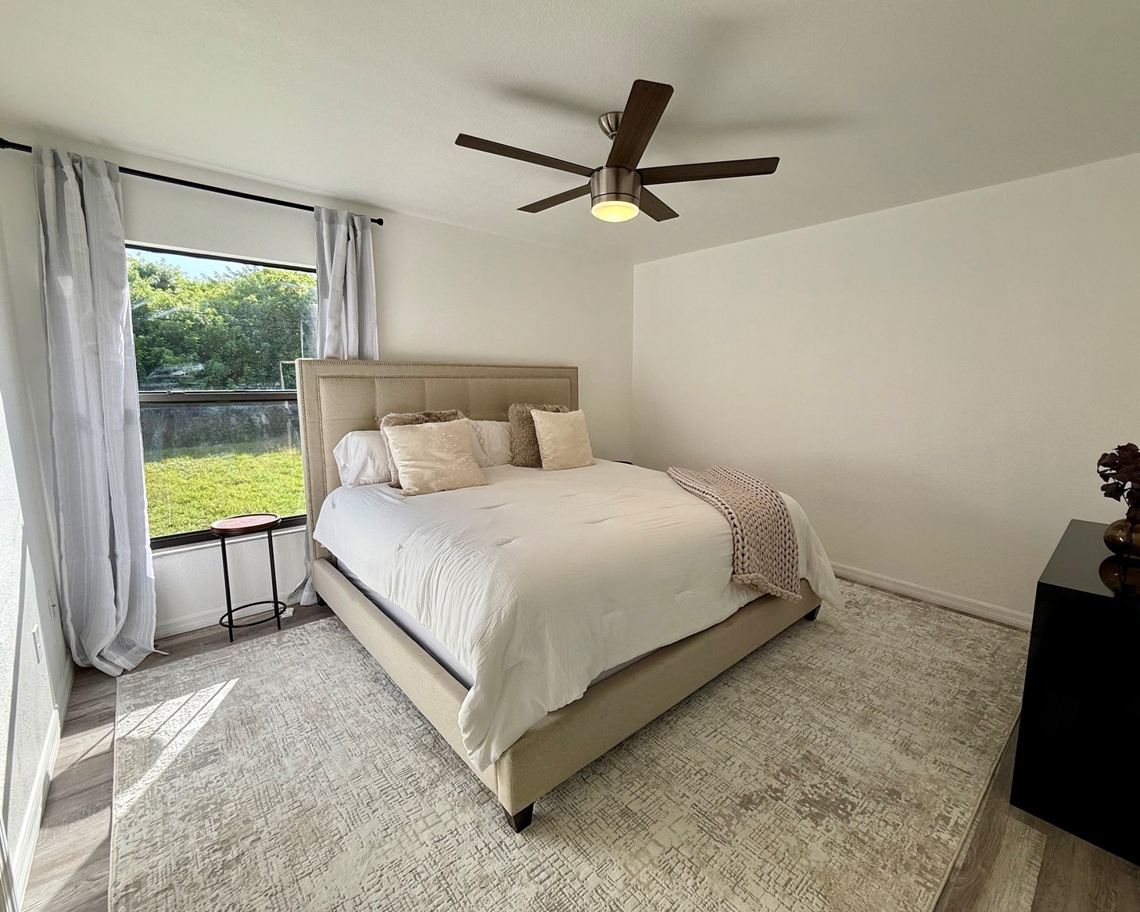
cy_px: 451
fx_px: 506
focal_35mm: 15
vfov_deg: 84.0
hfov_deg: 96.7
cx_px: 600
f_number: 2.2
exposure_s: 1/296
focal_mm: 2.22
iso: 50
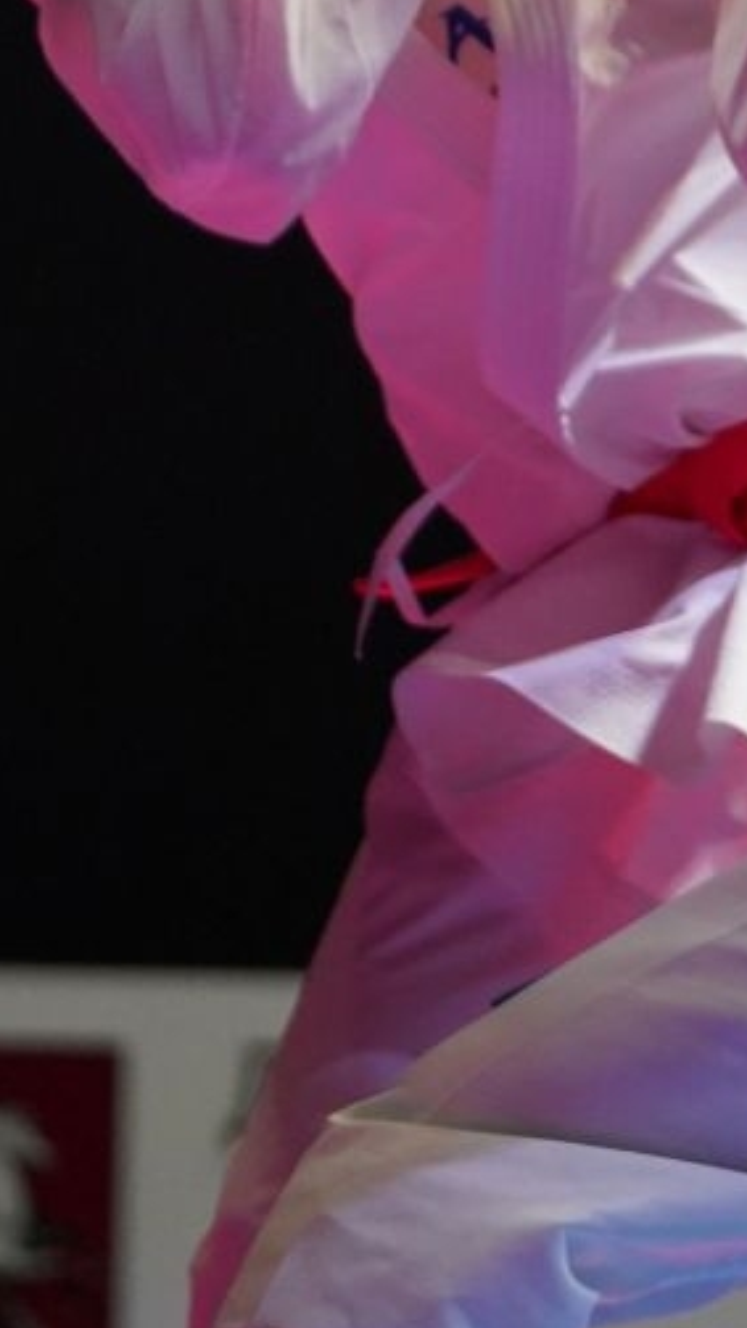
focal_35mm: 709
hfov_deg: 1.7
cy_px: -243
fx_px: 24962
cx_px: 1082
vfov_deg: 3.0
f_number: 2.8
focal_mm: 189
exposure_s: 1/1000
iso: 2000
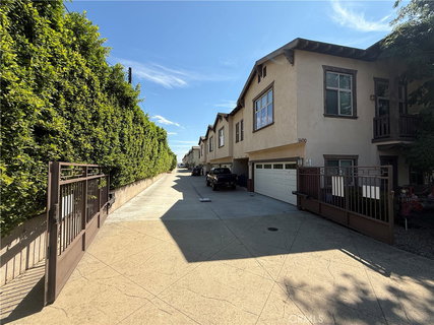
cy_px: 162
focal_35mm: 14
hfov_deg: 102.1
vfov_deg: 85.6
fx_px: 175
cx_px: 217
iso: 50
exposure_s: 1/1795
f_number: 2.2
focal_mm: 2.22
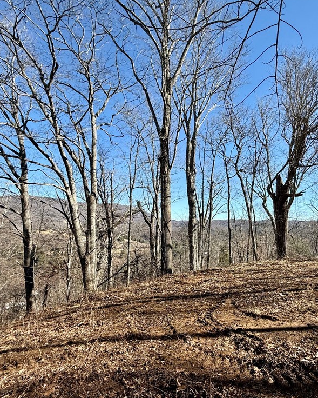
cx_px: 201
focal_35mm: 19
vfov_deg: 83.3
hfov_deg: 69.6
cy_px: 201
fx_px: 223
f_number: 2.2
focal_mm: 2.22
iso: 50
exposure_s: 1/1211
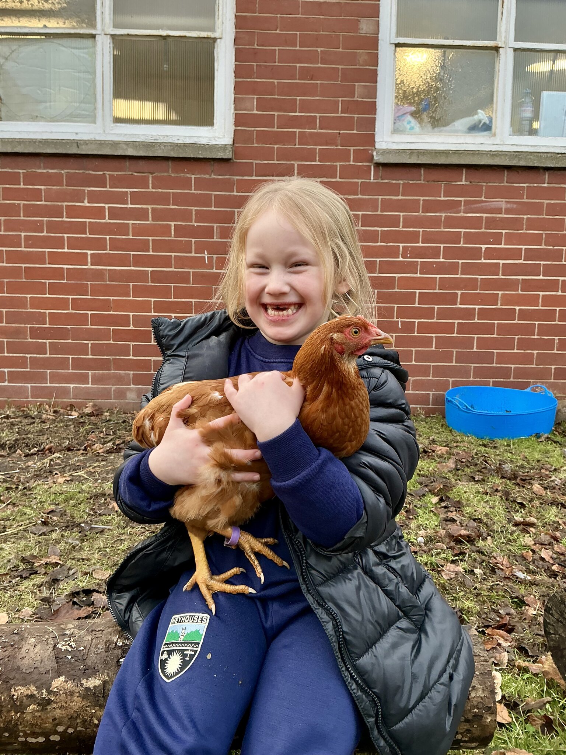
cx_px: 283
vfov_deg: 61.7
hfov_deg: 48.2
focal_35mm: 29
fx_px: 632
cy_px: 378
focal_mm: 3
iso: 32
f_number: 1.8
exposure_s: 1/100
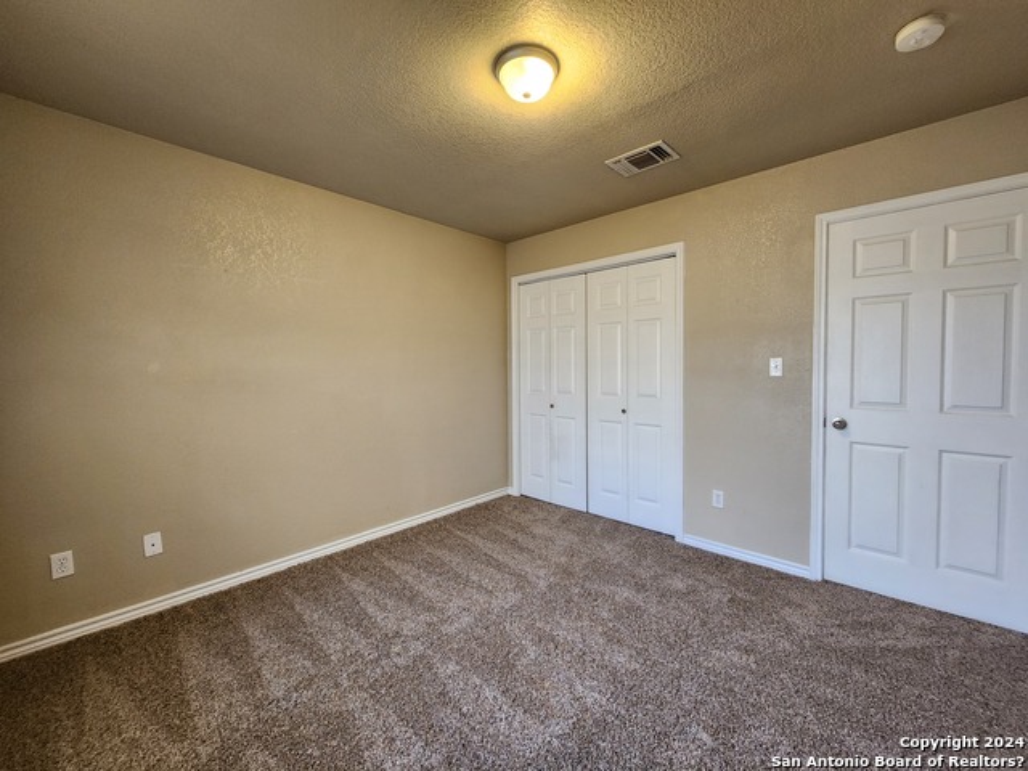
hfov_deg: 106.2
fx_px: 386
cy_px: 386
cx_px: 514
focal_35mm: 13
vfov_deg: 89.9
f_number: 2.2
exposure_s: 1/60
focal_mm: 2.2
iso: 250
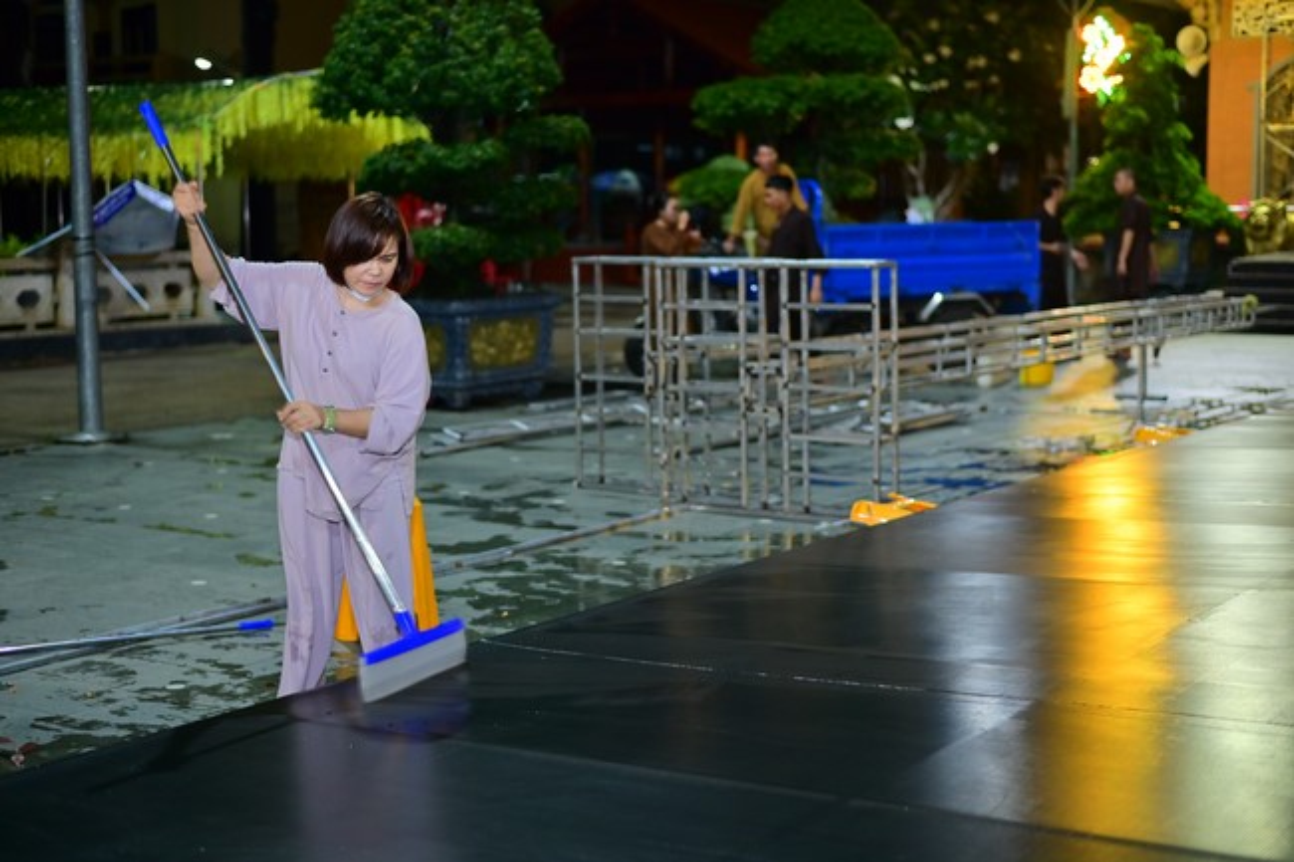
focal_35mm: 50
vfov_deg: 27.0
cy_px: 431
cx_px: 647
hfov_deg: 39.6
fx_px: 1797
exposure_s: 1/125
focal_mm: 50
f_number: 2
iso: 800
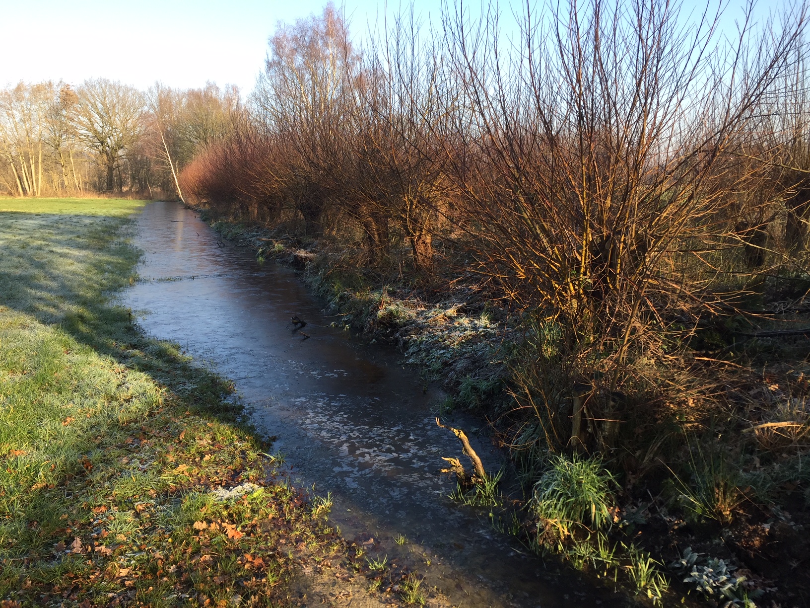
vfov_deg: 48.2
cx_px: 405
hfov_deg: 61.7
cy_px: 304
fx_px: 679
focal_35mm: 29
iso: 32
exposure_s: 1/363
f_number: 2.2
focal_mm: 4.15
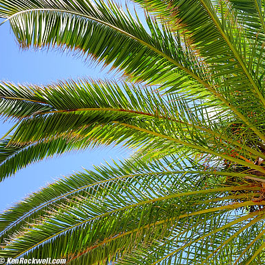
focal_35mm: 45
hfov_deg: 36.7
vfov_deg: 37.6
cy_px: 132
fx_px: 390
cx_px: 196
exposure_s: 1/400
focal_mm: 23
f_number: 6.4
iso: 400
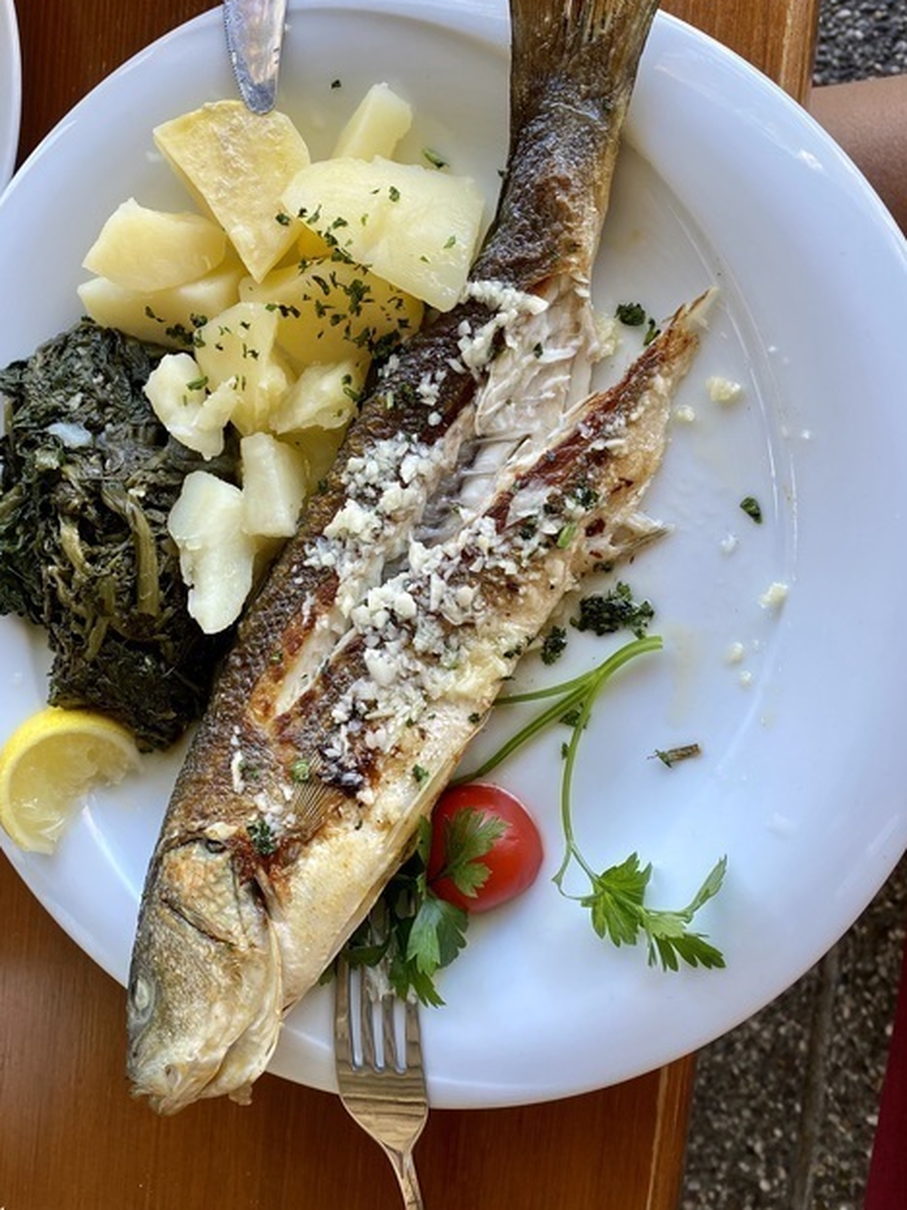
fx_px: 1118
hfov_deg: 44.0
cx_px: 388
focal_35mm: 32
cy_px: 500
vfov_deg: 56.5
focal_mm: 4.25
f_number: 1.8
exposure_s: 1/121
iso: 64
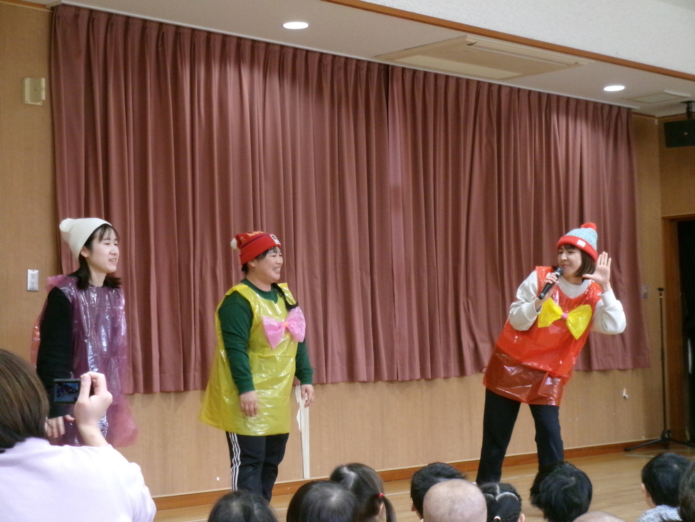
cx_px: 348
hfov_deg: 25.0
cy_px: 261
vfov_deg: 18.9
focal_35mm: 78
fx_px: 1566
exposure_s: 1/34
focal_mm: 14
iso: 800
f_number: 5.4
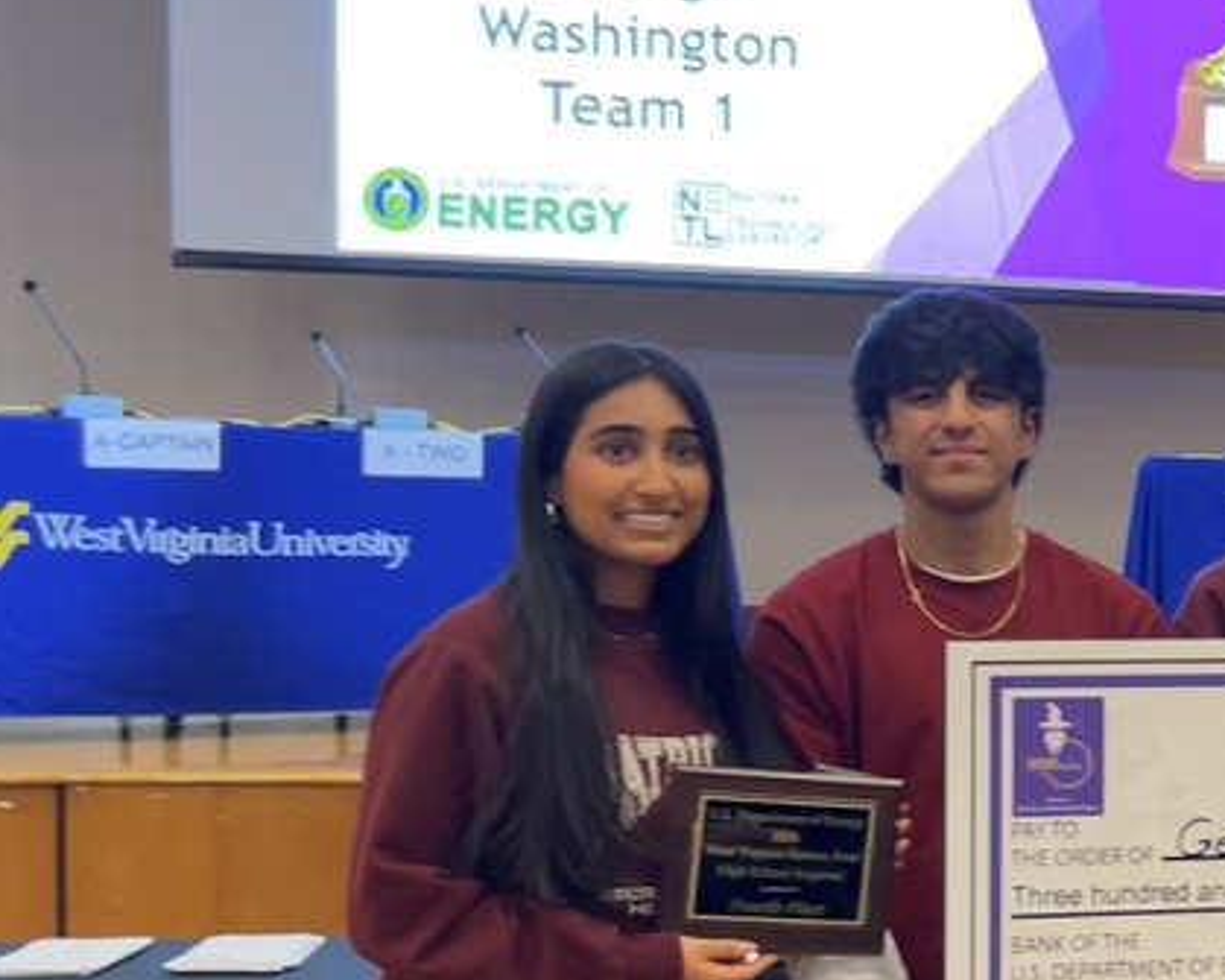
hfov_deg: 28.2
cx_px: 1292
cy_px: 632
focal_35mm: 62
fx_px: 2247
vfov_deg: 24.5
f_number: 1.5
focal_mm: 5.7
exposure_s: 1/60
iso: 400
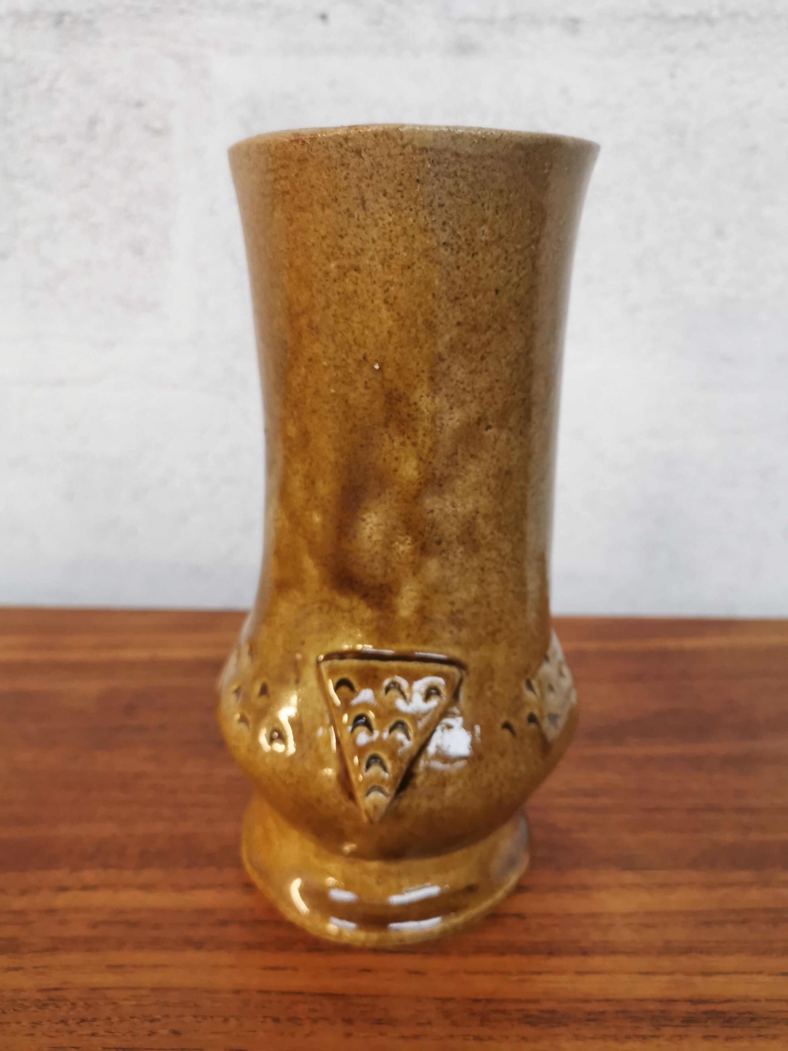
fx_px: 820
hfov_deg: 51.4
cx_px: 394
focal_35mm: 27
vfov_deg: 65.3
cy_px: 526
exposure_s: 1/33.3
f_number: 1.8
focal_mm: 5.58
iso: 250
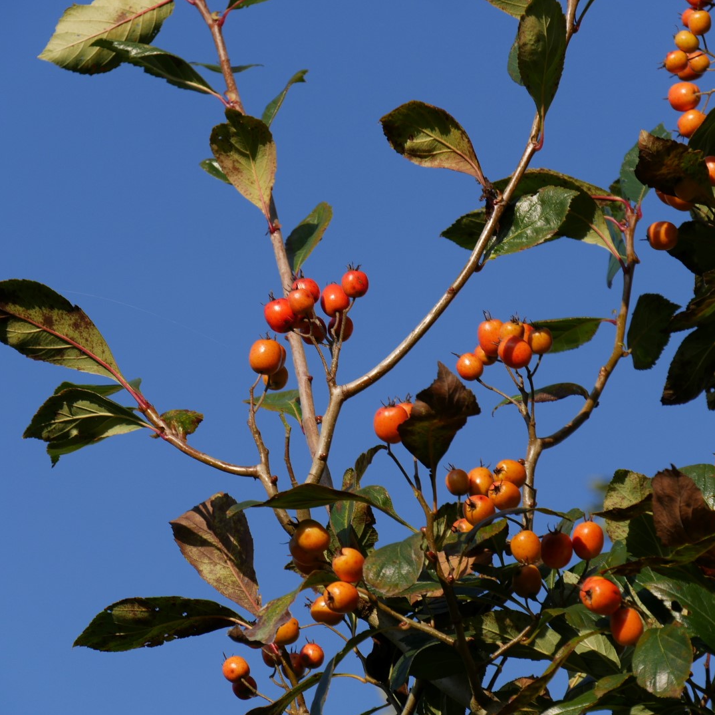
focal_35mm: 199
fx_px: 4650
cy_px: 358
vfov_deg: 8.8
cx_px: 390
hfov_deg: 8.8
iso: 200
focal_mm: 84
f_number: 6.3
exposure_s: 1/500
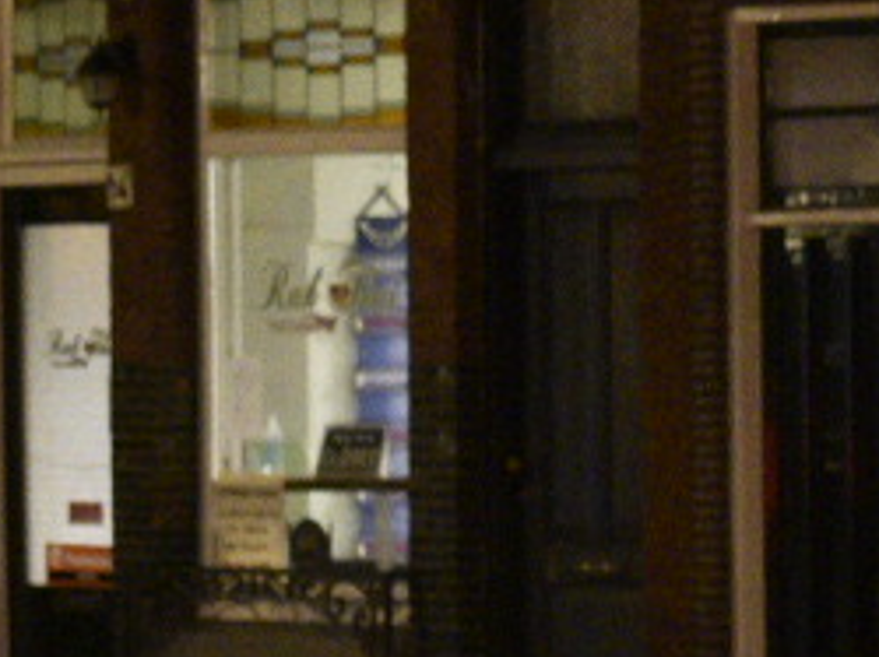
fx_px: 7915
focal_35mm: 312
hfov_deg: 5.9
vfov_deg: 4.8
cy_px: 453
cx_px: 2609
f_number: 4
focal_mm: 50
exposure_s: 1/30
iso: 5600
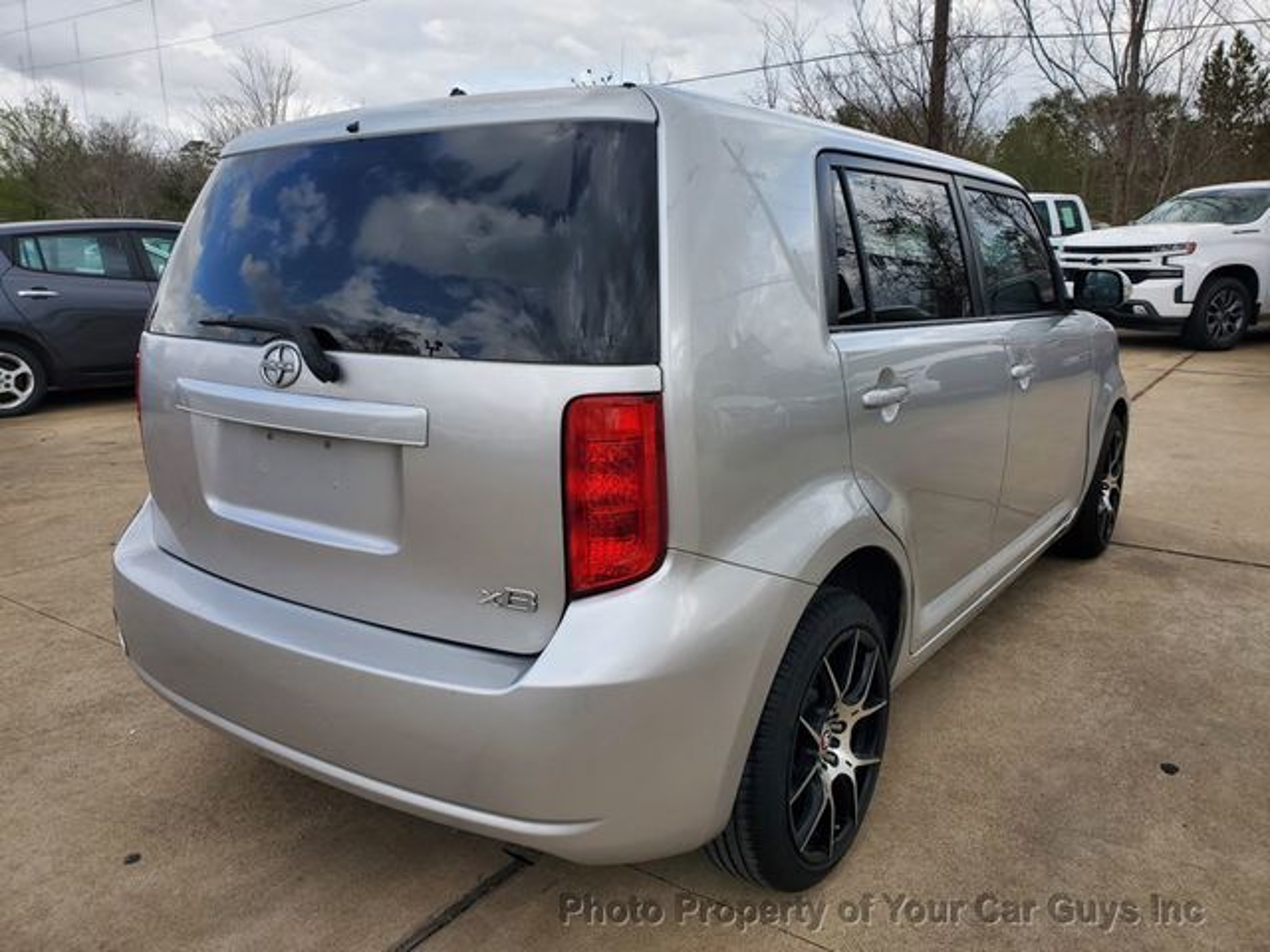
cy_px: 476
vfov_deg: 53.1
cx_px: 635
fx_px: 954
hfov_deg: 67.3
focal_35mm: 26
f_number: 2.4
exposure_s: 1/816
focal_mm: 4.3
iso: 50
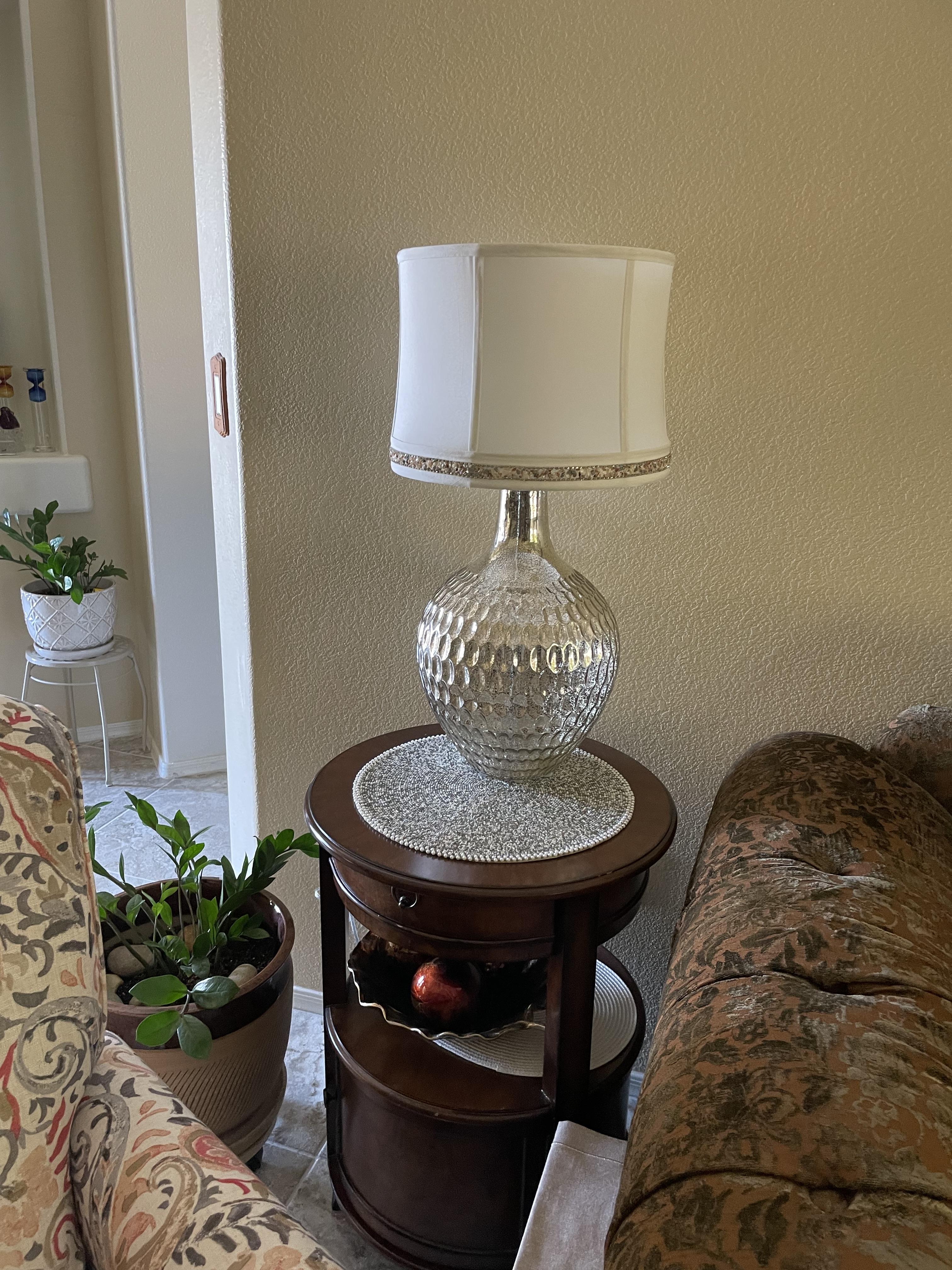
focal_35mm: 26
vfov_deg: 67.3
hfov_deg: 53.1
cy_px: 635
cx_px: 476
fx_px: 953
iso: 200
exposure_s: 1/60
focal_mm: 4.2
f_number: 1.6
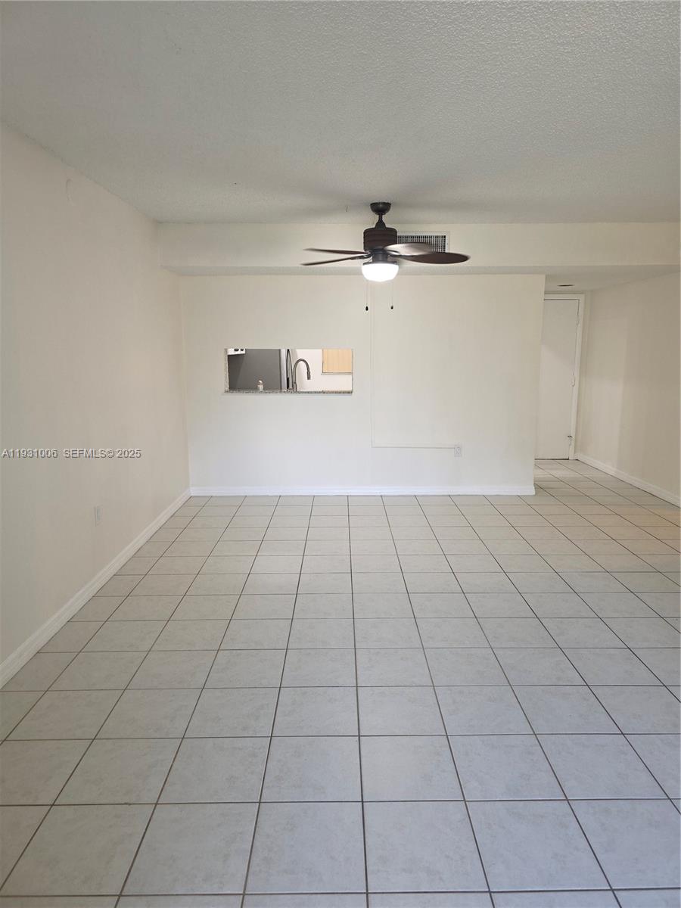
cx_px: 340
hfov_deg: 58.9
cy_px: 454
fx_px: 603
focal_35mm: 23
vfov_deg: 73.9
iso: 100
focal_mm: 6.3
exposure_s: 1/60
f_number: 1.7
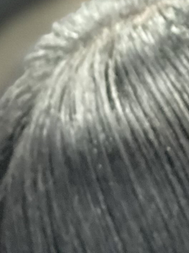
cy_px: 609
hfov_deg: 4.9
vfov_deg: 6.4
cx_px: 420
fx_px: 2163
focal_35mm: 297
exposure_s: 1/15
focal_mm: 6
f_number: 2
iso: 640
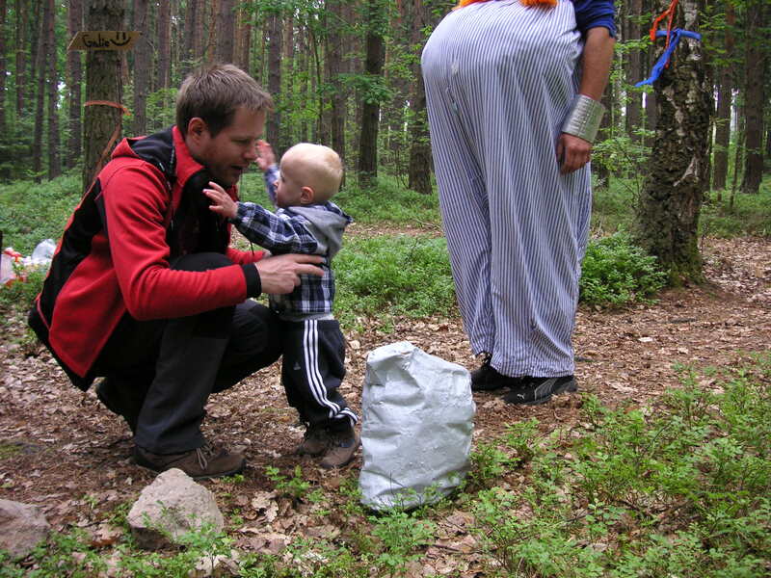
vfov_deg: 38.7
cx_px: 386
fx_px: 824
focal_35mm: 37
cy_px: 289
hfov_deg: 50.1
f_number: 2.8
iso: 64
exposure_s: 1/45
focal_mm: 6.1
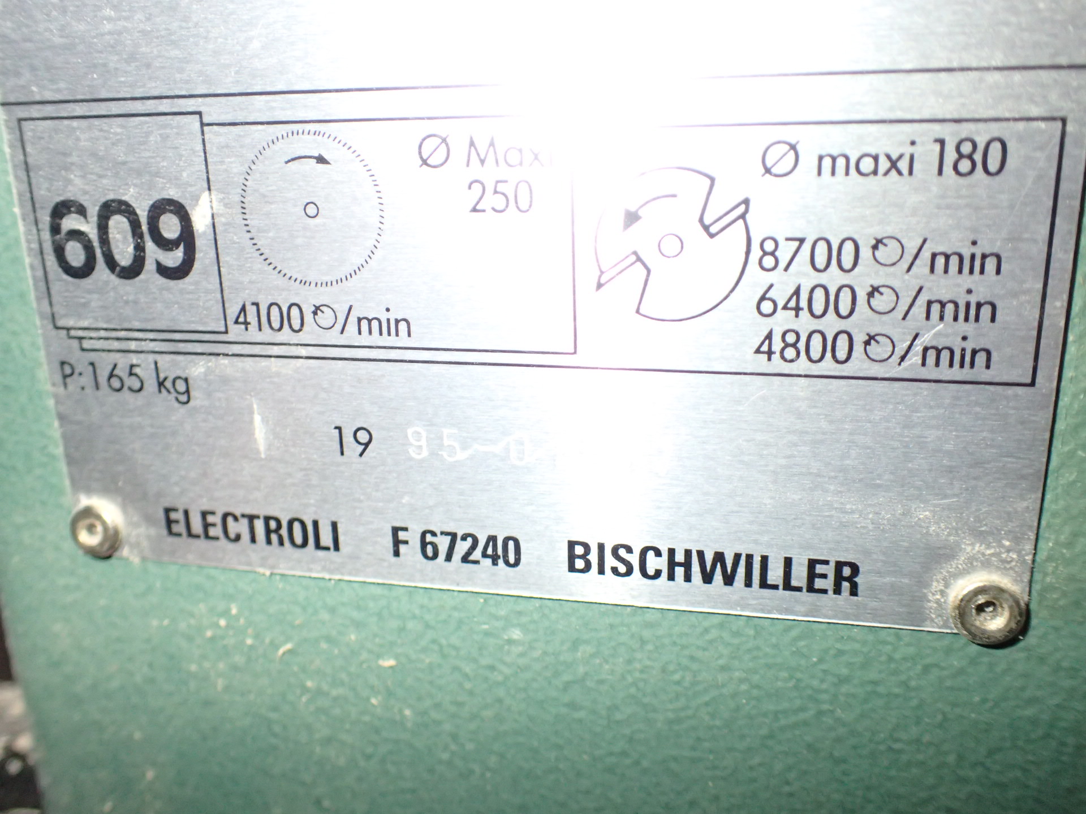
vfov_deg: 46.8
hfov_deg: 60.0
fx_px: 941
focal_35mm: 30
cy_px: 407
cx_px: 543
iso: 800
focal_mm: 5.5
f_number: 6.3
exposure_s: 1/30
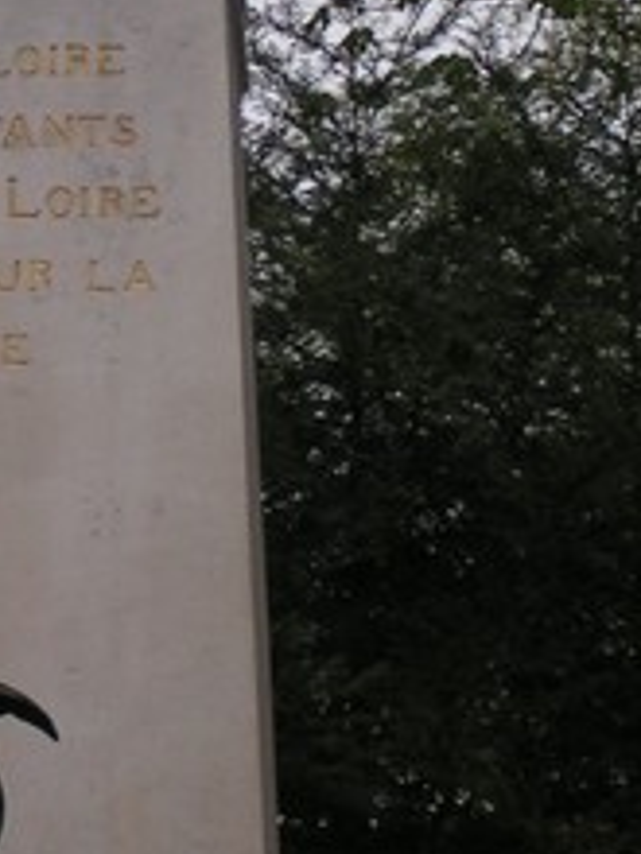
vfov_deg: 8.6
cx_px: -105
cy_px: -41
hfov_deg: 6.5
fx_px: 5629
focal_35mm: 228
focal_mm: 12.6
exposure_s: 1/100
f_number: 3.5
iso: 50
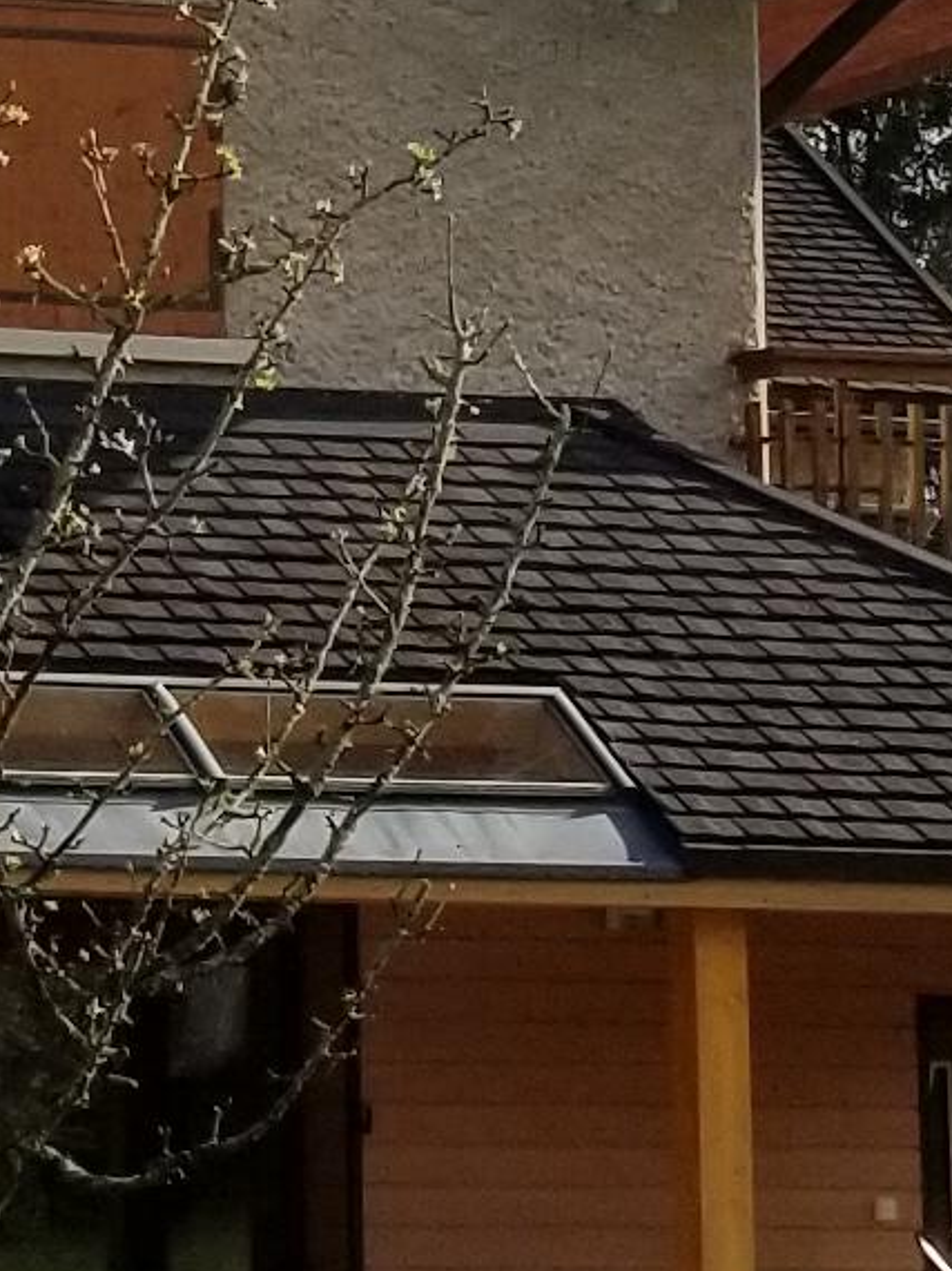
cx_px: -785
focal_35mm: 184
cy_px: 399
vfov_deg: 10.7
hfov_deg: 7.8
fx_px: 6752
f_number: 1.7
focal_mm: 4.25
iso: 50
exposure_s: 1/2528
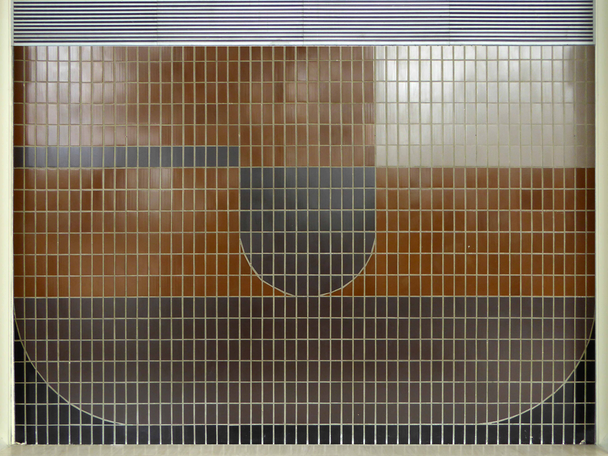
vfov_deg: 34.3
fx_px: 738
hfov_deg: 44.8
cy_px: 228
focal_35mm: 42
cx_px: 304
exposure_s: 1/100
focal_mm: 7.2
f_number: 3.8
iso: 100
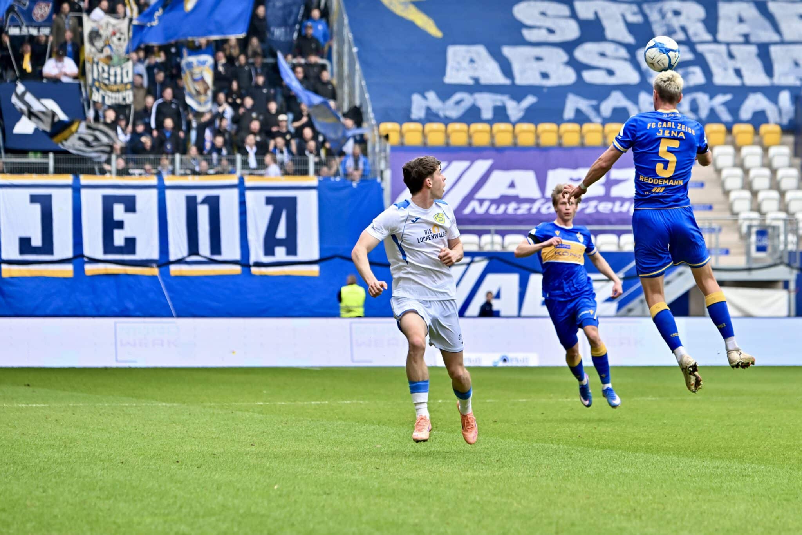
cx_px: 401
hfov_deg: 9.4
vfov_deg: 6.2
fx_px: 4900
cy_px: 268
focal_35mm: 220
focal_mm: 220
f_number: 5.3
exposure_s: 1/1600
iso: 1250
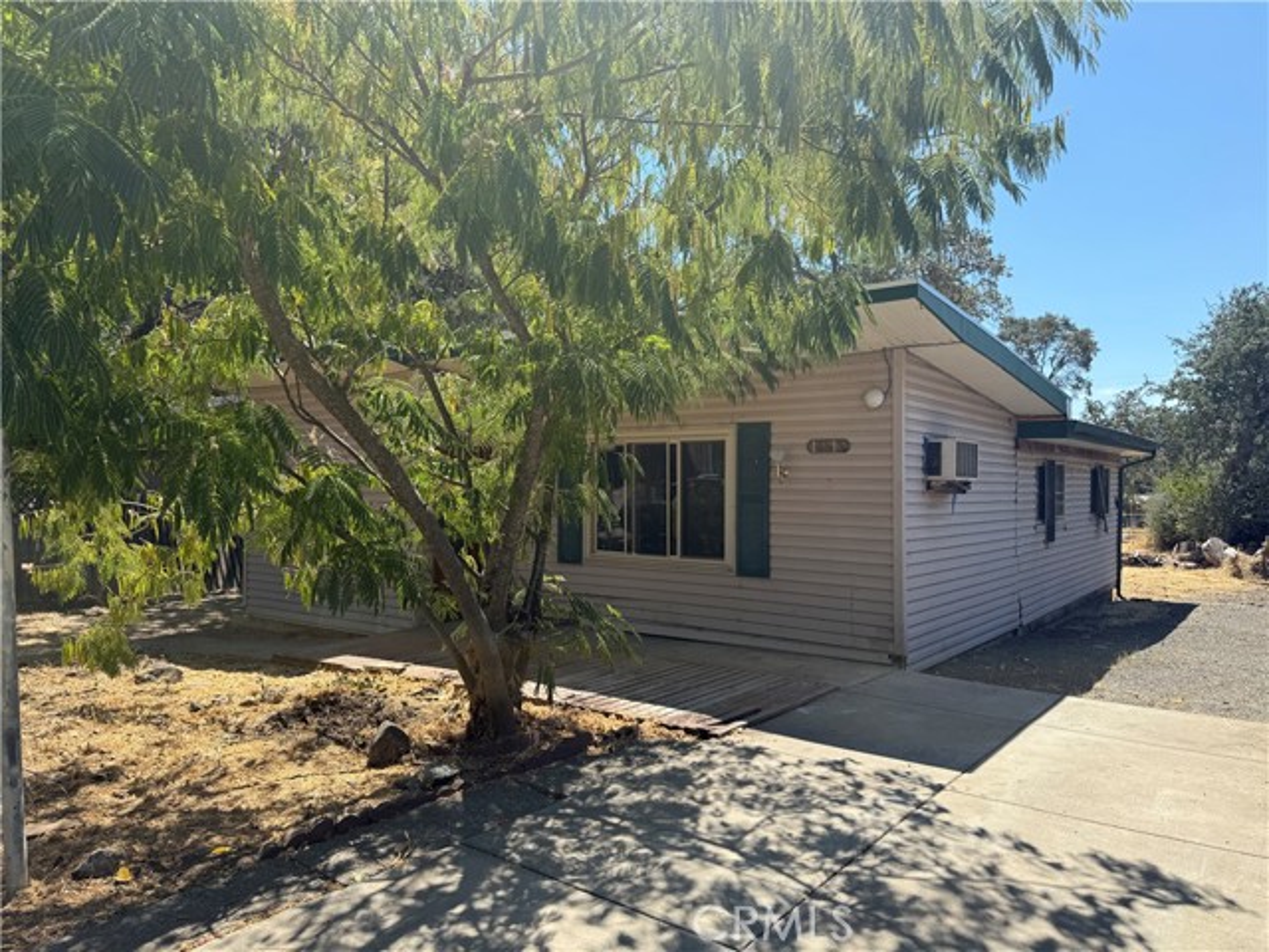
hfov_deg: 71.6
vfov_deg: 56.8
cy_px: 476
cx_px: 634
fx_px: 880
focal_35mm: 24
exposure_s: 1/2525
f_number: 1.78
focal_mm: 6.76
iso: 80
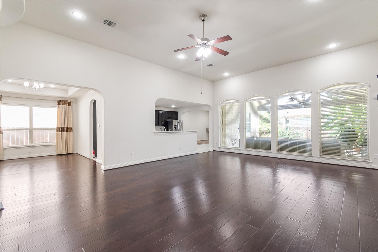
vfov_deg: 77.3
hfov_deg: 100.4
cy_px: 126
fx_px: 157
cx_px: 189
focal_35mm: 15
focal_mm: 10
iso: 360
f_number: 8
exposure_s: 1/15
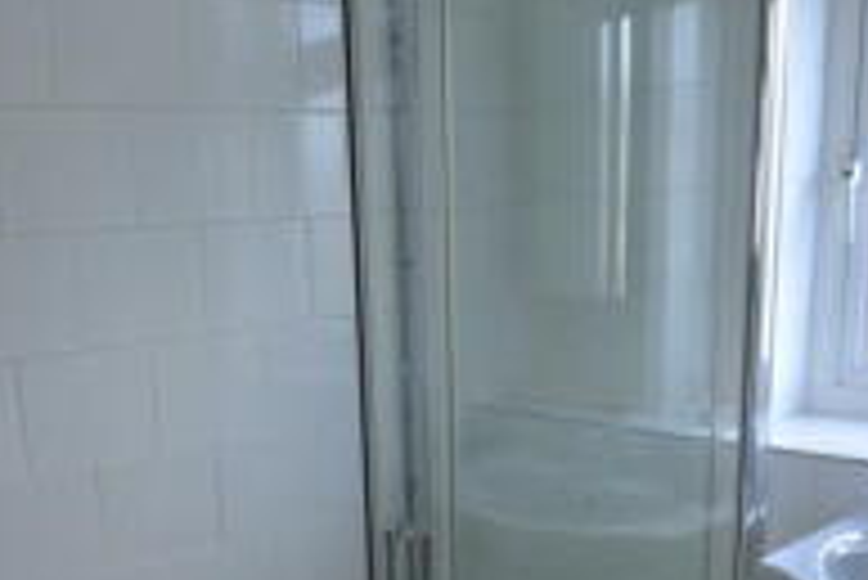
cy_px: 452
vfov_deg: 35.0
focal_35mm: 37
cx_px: 234
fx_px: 893
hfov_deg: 50.1
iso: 800
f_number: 8
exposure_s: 1/60
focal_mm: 10
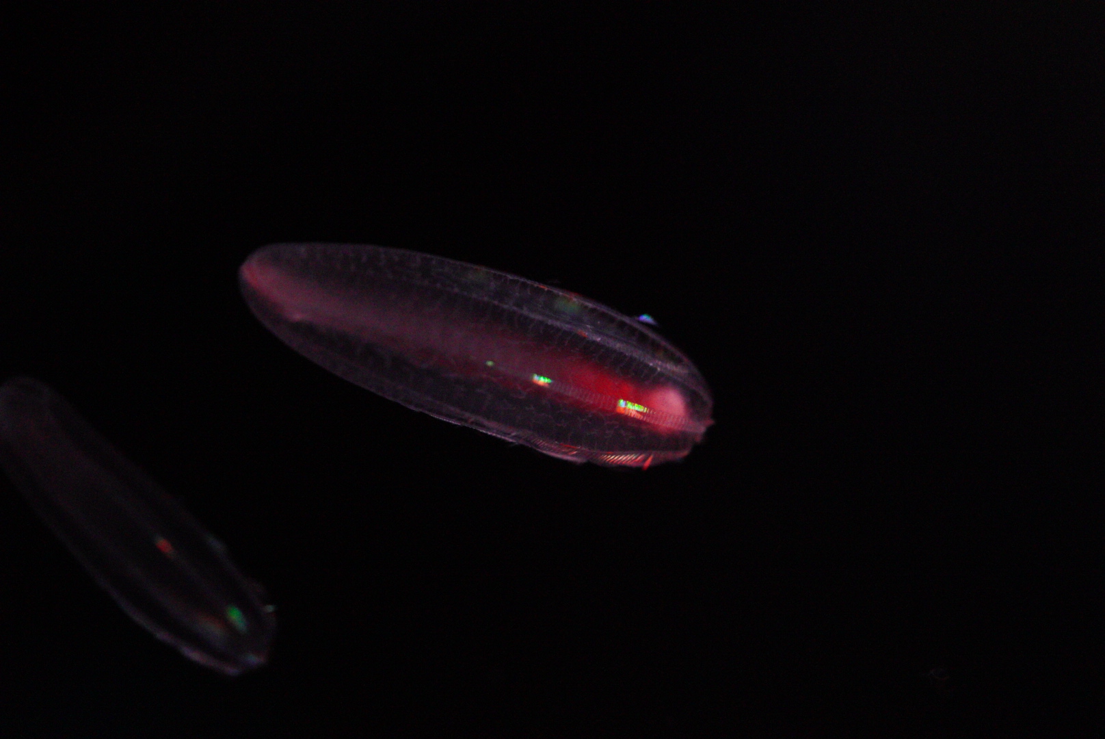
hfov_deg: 15.2
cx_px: 552
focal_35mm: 135
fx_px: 4147
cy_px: 370
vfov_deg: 10.2
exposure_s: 1/160
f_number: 3.5
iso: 8000
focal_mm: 90
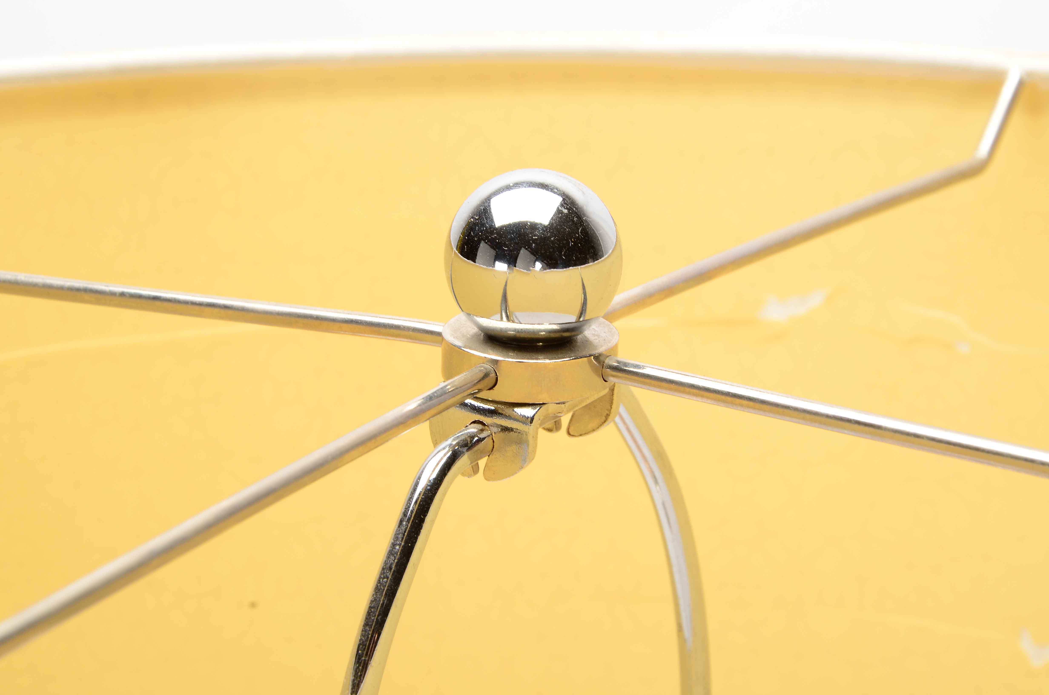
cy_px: 348
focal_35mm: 138
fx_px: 4013
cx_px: 524
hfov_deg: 14.9
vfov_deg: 9.9
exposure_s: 1/160
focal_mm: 92
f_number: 16
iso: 200
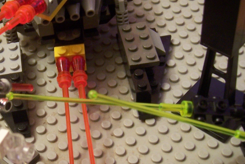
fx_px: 470
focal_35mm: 69
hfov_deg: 28.4
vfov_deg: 19.7
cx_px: 36
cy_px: 104
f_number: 2.8
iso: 160
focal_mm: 6.2
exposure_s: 1/8
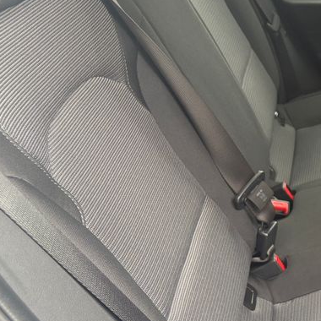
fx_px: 650
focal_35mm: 62
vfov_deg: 27.7
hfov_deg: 24.3
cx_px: 416
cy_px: 185
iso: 80
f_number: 1.6
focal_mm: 5.96
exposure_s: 1/121
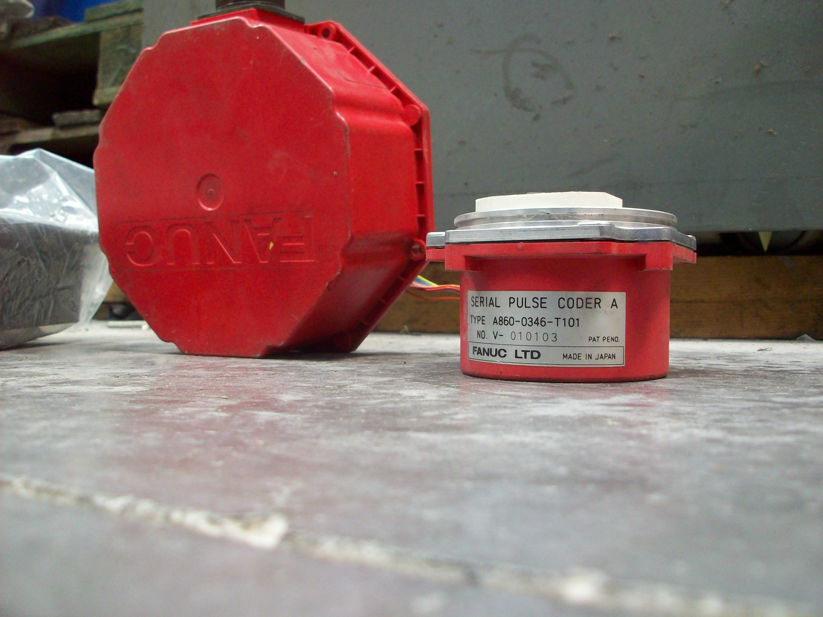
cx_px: 412
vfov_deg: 41.8
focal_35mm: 34
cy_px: 308
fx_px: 808
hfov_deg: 54.0
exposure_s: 1/40.3
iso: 160
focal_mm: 5.7
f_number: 2.8
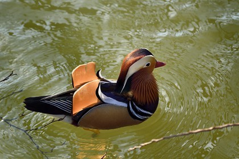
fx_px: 1328
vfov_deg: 6.9
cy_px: 80
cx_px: 120
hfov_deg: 10.3
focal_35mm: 200
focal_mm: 200
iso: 200
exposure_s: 1/320
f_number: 5.6
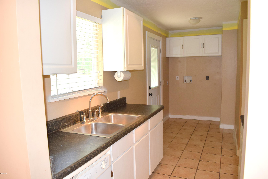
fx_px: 201
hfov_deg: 67.4
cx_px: 134
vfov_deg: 47.9
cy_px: 90
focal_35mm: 27
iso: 800
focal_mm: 18
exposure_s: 1/125
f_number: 5.6
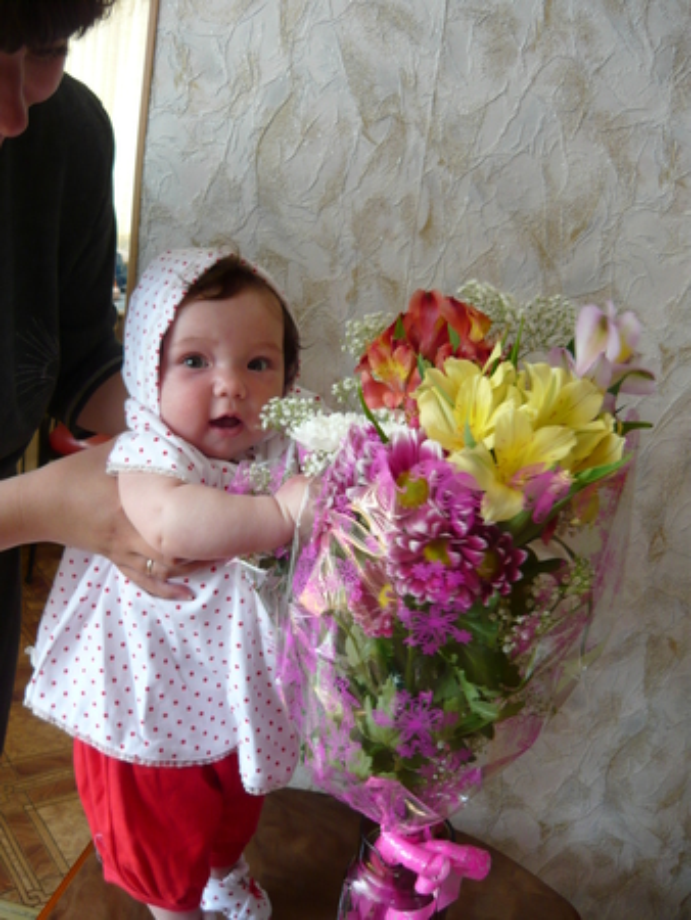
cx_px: 346
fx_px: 877
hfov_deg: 43.0
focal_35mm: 33
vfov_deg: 55.3
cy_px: 460
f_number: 2.8
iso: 100
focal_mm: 5.5
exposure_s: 1/30
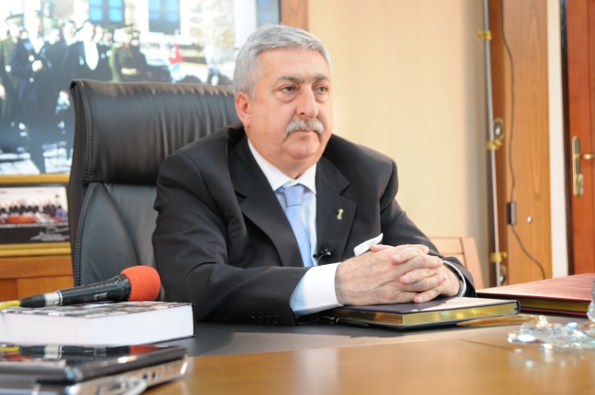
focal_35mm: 72
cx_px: 298
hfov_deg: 28.1
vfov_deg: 18.9
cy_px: 198
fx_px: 1188
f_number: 3.5
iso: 500
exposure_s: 1/30
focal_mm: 48
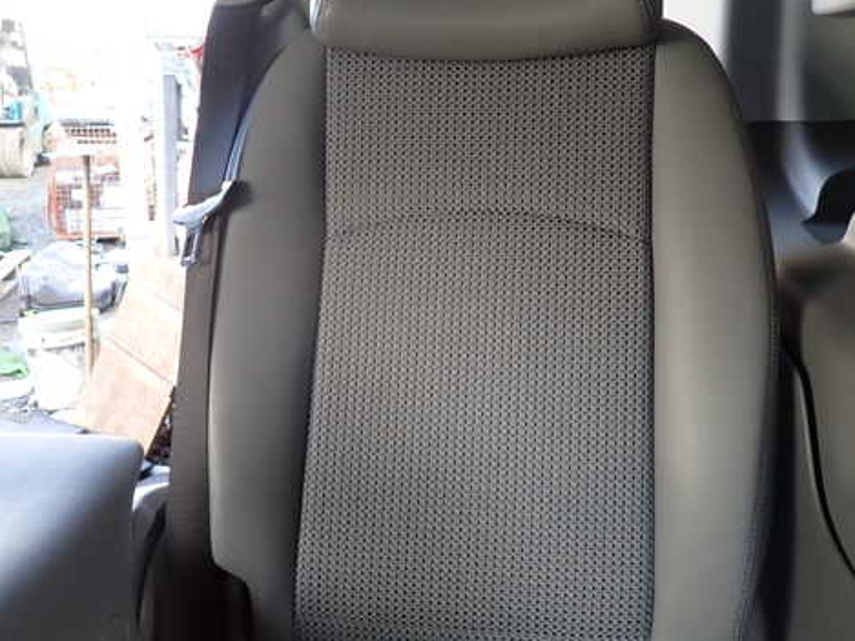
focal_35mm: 32
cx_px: 458
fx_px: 791
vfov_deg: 44.1
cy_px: 295
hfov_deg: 56.7
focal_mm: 4.5
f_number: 2
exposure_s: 1/60
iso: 200
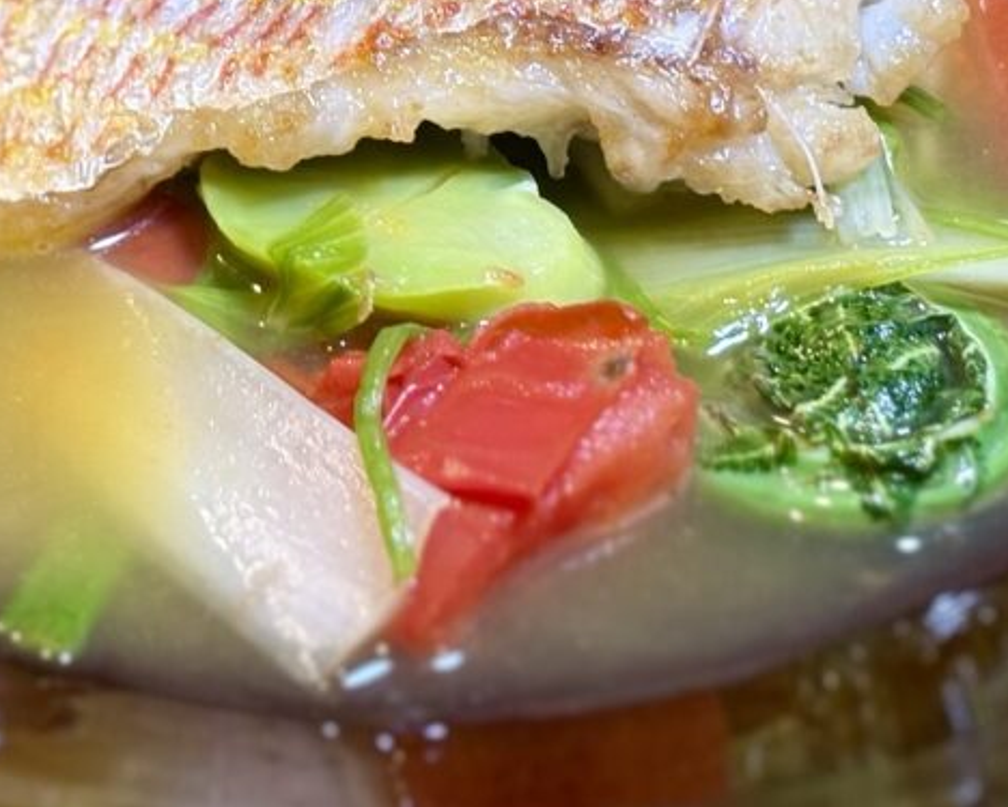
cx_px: 289
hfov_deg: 17.2
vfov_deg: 13.7
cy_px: 19
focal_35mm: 111
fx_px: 3314
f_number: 1.6
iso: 40
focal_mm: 5.96
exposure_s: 1/50
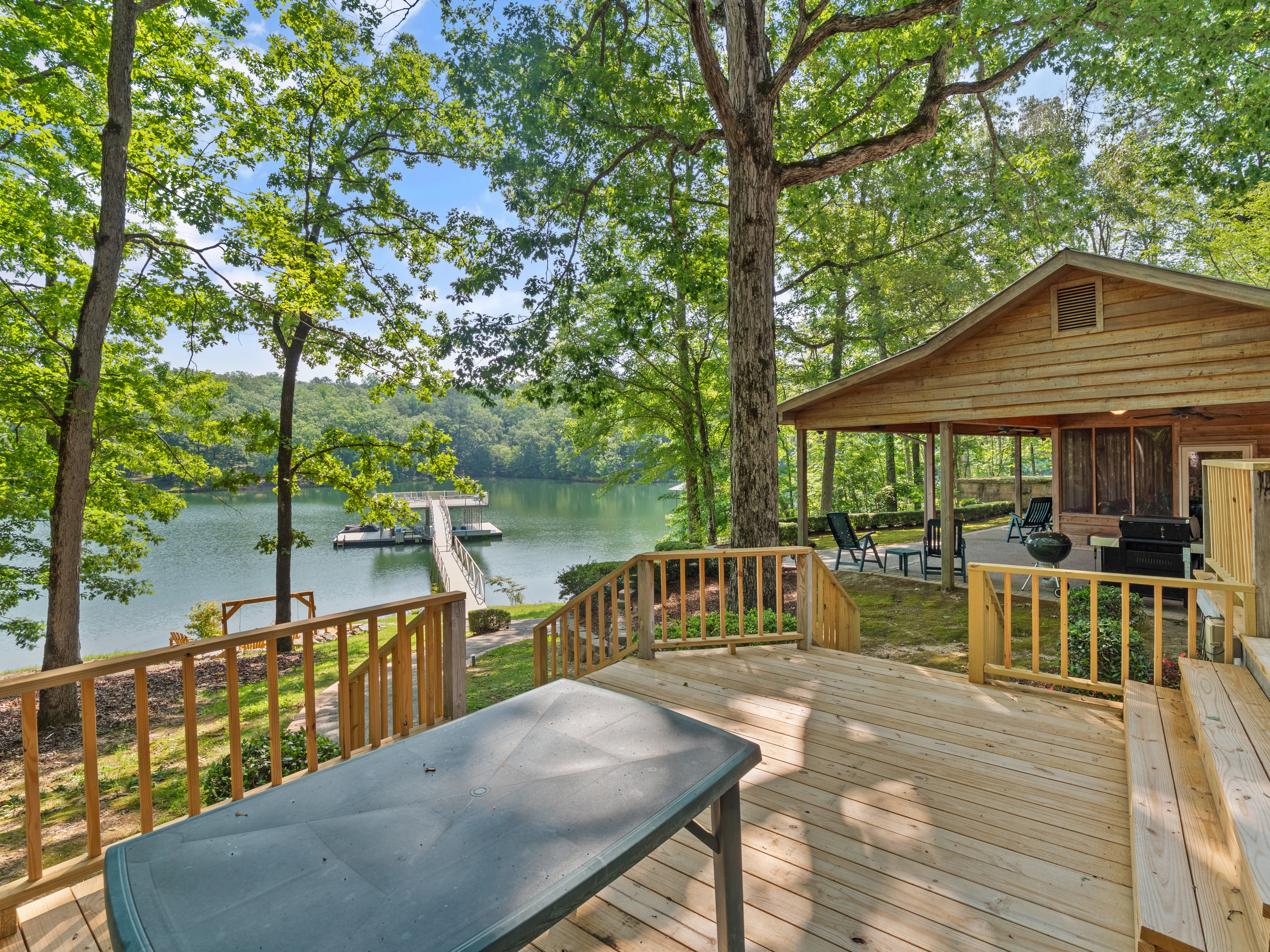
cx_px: 635
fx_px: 587
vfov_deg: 78.1
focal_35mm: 16
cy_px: 476
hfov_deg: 94.5
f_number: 5.6
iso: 200
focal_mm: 8
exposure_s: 1/80
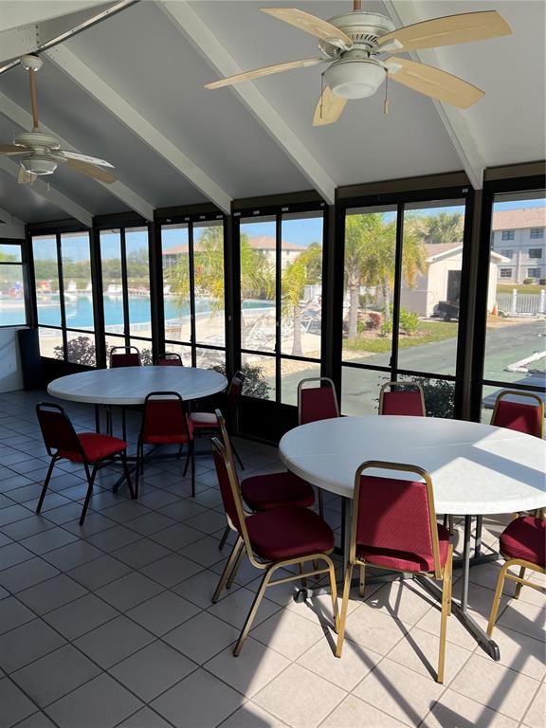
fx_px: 547
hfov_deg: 53.1
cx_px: 273
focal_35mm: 26
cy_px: 364
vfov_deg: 67.3
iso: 50
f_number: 1.5
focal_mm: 5.7
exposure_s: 1/1224
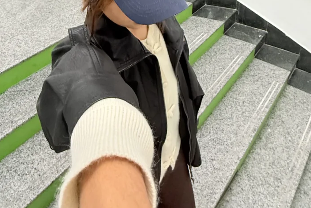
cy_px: -26
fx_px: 259
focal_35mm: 30
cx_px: 142
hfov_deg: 61.8
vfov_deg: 36.3
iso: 320
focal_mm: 2.22
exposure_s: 1/99
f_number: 2.2
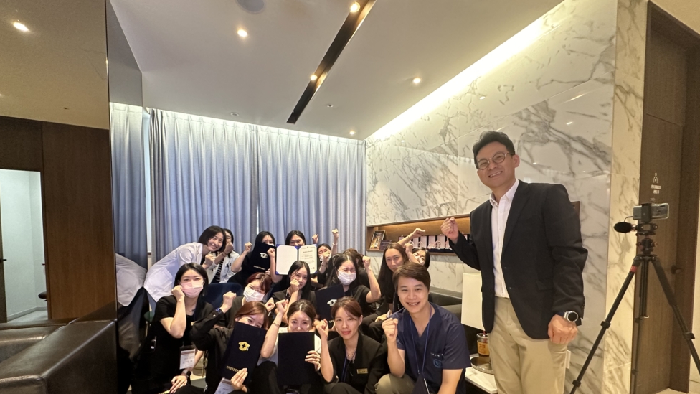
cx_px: 343
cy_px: 258
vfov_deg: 65.6
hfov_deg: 99.4
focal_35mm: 16
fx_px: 297
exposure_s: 1/60
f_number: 2.2
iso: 400
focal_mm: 2.22
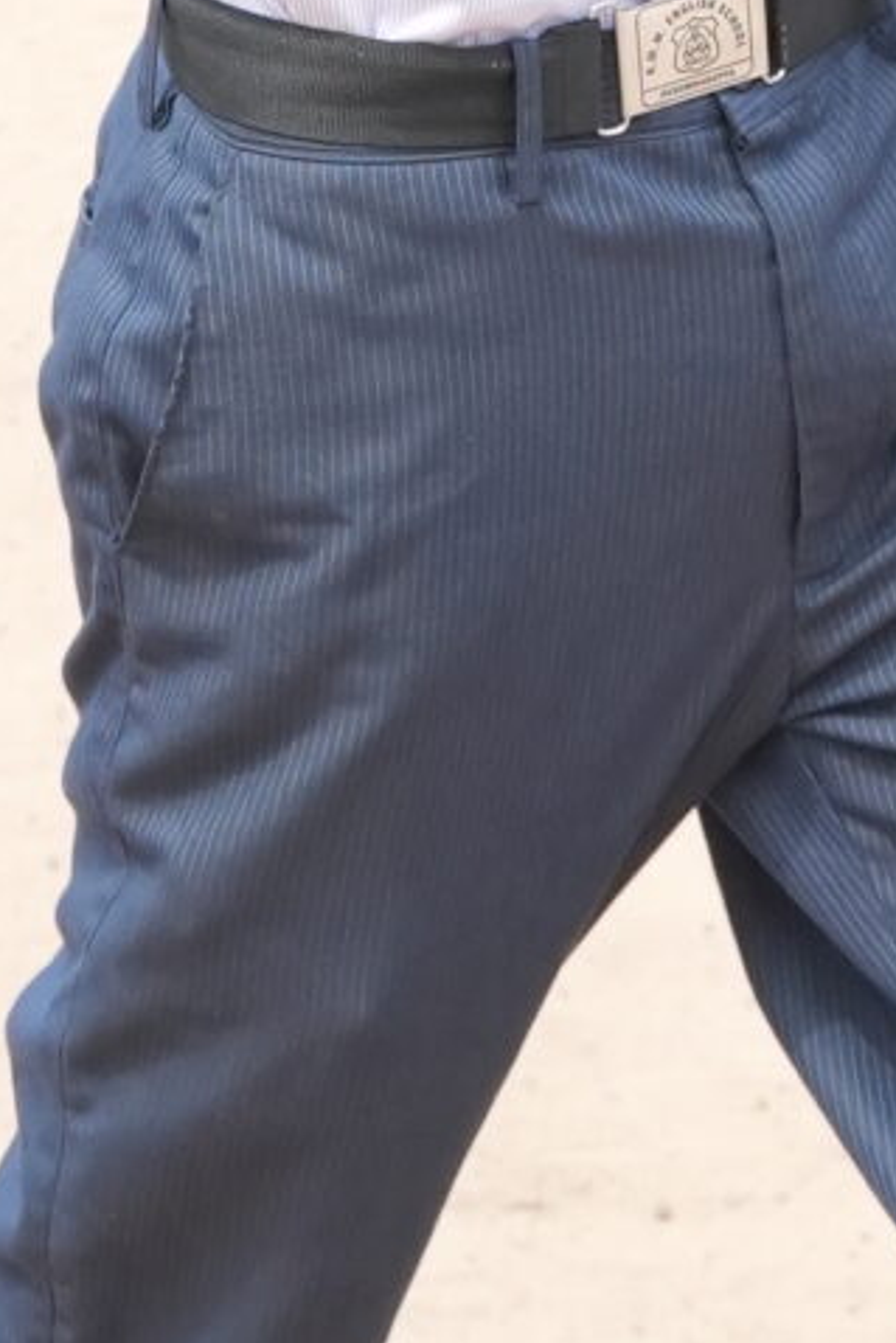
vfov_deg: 9.4
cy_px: -1034
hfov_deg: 6.6
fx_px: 7796
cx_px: 720
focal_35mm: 209
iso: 1250
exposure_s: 1/1600
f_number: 5
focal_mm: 26.3
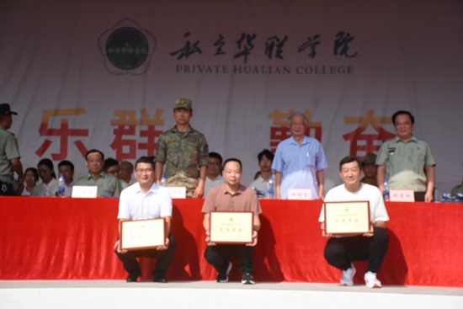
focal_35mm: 84
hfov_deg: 24.2
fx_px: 1081
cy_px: 154
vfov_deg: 16.3
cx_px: 232
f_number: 4.8
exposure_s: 1/8000
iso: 1000
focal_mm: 56
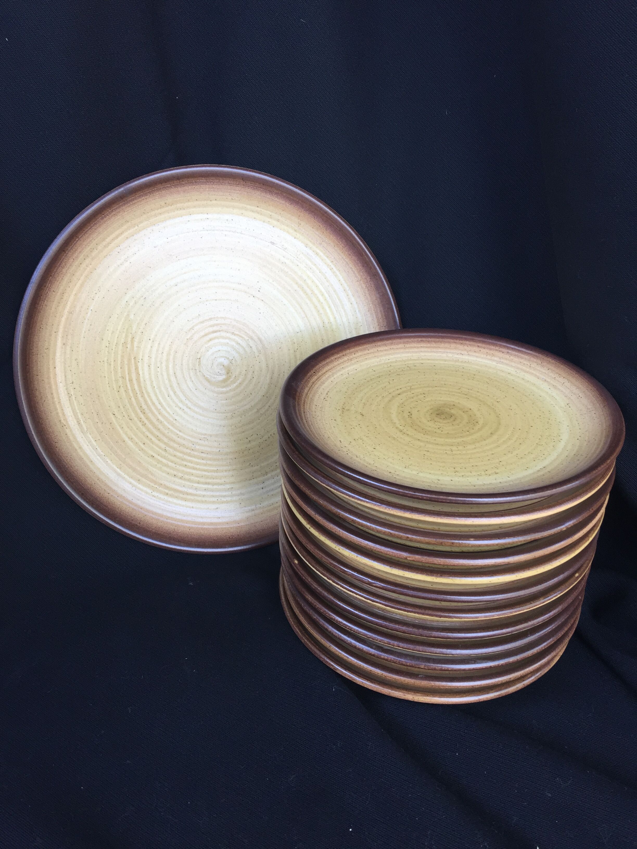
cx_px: 318
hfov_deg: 48.2
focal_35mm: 29
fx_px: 712
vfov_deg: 61.7
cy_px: 424
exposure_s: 1/100
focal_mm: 4.15
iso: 50
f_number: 2.2
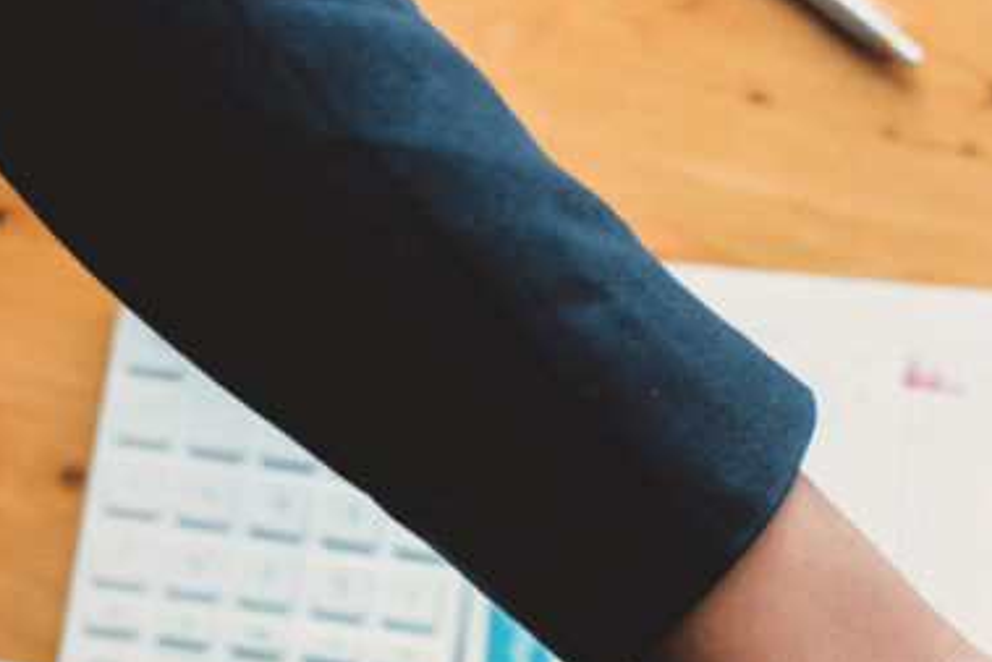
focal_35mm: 100
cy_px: 836
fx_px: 2756
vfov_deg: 13.3
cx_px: 1102
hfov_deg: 19.5
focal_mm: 24.9
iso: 400
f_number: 2.8
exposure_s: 1/160
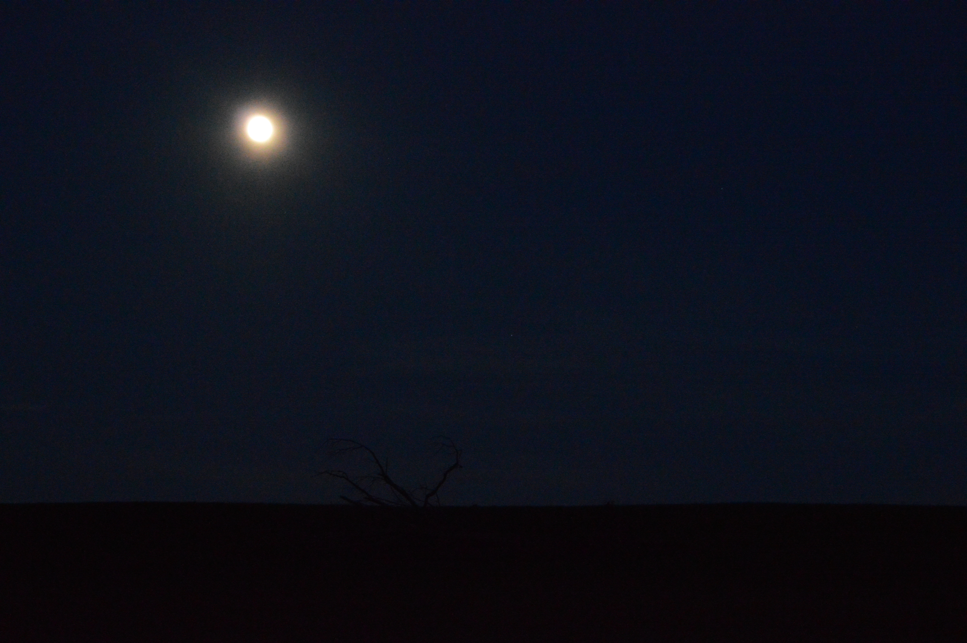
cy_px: 322
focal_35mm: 82
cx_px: 484
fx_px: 2214
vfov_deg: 16.5
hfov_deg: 24.6
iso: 6400
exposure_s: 1/15
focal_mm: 55
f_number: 5.6
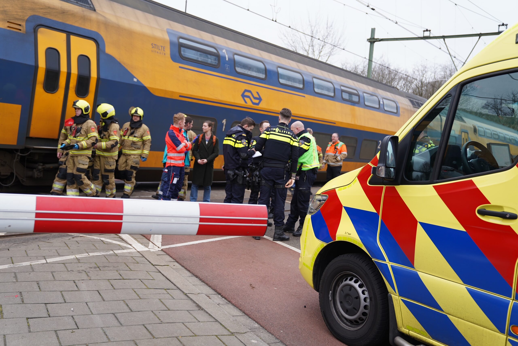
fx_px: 547
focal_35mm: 38
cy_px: 173
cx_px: 259
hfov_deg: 50.7
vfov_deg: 35.1
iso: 160
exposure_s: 1/200
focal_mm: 38
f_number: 3.2
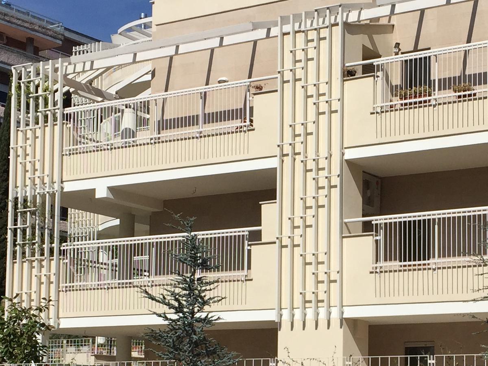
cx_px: 244
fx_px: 409
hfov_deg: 61.7
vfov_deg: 48.2
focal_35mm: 29
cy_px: 183
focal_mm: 4.15
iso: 32
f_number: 2.2
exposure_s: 1/4405
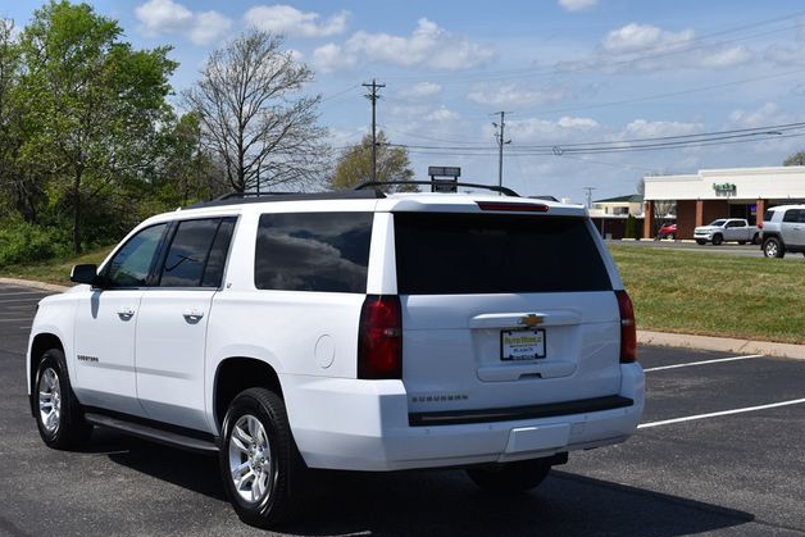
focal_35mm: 54
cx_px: 408
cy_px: 272
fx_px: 1197
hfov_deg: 37.2
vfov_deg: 25.3
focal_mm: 35
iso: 100
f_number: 10
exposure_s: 1/400
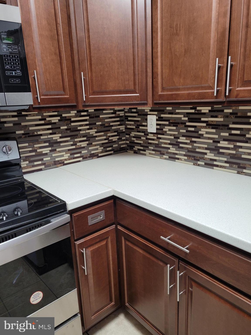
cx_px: 126
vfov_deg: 67.3
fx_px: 251
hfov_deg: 53.1
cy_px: 168
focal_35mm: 26
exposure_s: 1/40
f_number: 1.8
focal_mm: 5.4
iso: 200
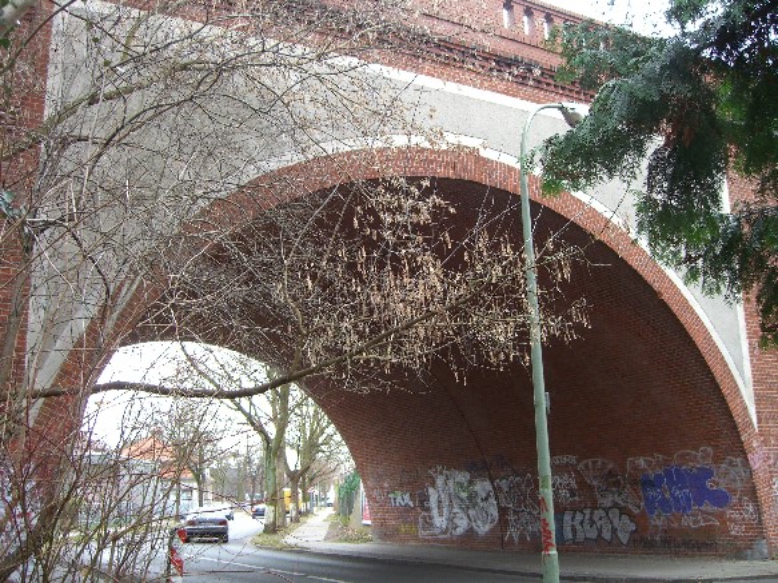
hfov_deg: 49.0
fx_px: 854
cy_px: 292
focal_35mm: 38
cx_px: 389
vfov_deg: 37.7
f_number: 2.8
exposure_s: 1/30
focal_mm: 7.9
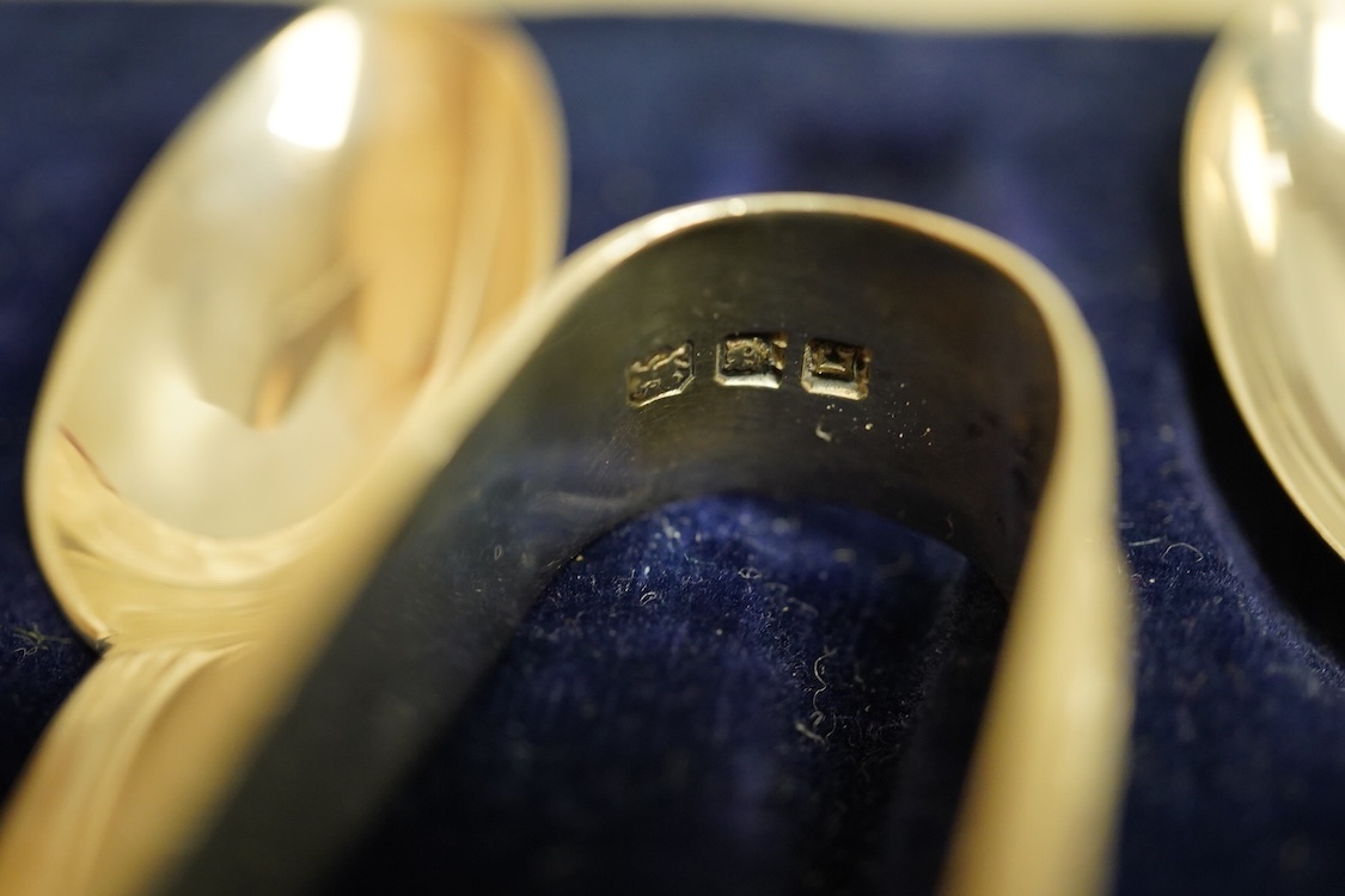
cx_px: 672
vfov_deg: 29.9
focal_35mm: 45
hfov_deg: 43.6
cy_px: 448
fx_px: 1681
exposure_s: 1/160
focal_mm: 30
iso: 2500
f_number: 5
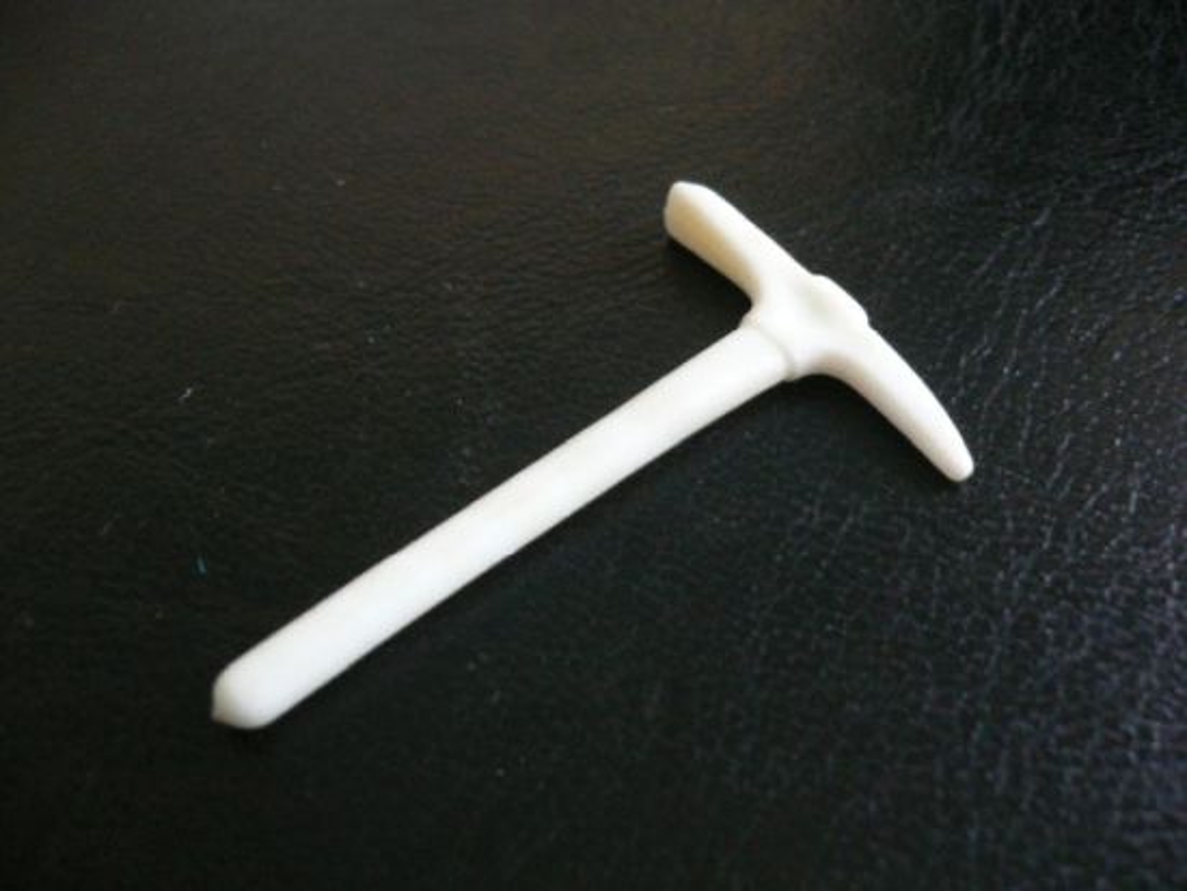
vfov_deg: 40.7
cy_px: 446
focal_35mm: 35
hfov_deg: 52.6
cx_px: 594
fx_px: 1201
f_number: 2.8
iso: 200
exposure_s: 1/8
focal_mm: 5.8
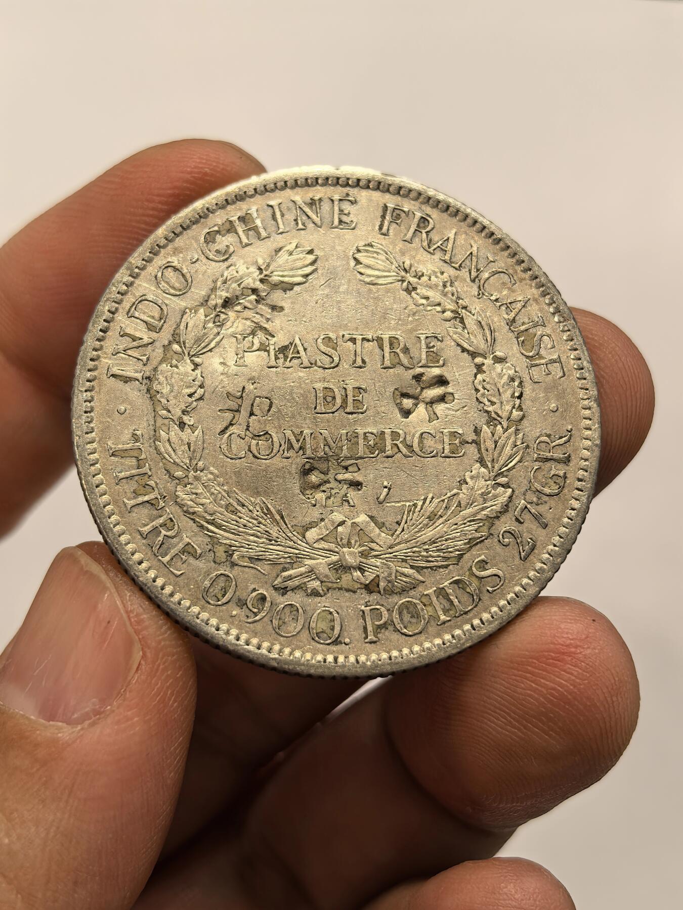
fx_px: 1421
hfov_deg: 27.0
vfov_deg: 35.5
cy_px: 455
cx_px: 342
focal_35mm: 54
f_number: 2
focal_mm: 6.98
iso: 250
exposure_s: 1/100
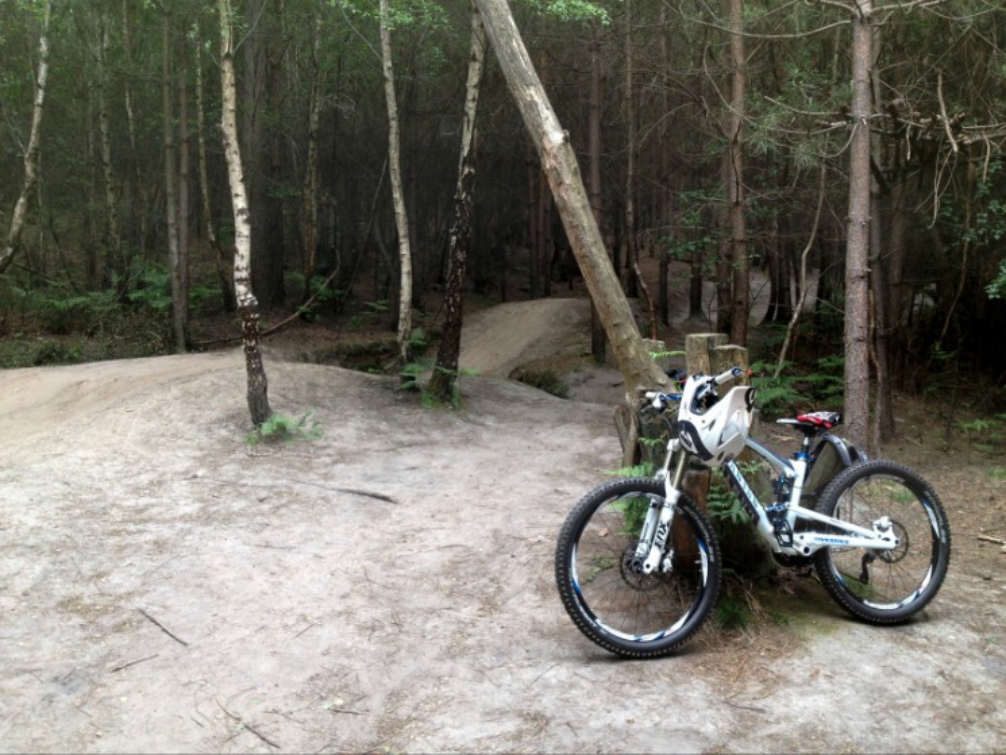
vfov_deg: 40.7
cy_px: 378
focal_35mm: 35
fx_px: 1017
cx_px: 503
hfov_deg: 52.6
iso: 64
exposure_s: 1/120
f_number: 2.4
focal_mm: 4.28
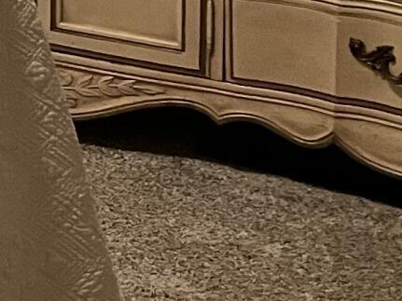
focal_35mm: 181
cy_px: -410
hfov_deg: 8.7
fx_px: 2101
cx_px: -869
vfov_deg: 7.7
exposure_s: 1/60
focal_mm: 5.7
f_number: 1.5
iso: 200
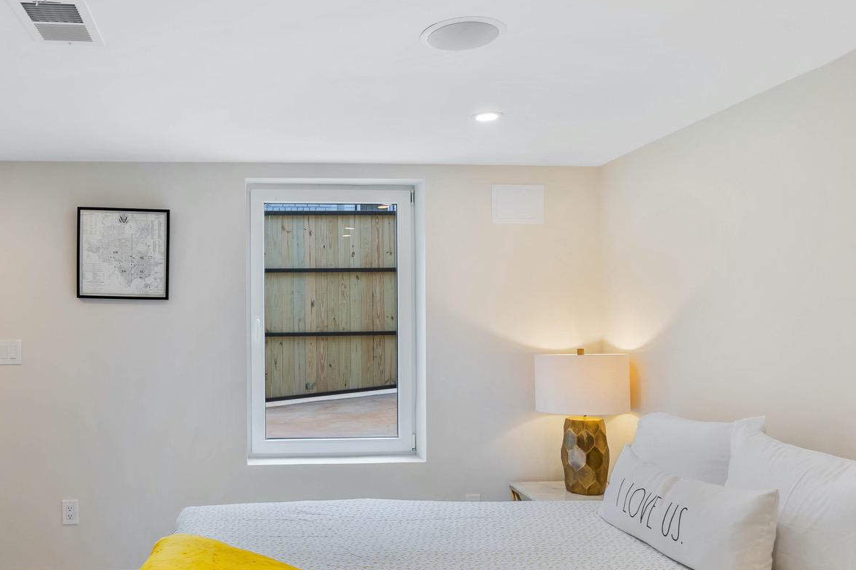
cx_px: 303
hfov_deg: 64.2
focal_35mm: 28
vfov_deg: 46.3
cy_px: 315
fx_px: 666
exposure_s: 1/15
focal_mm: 16
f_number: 8
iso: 320
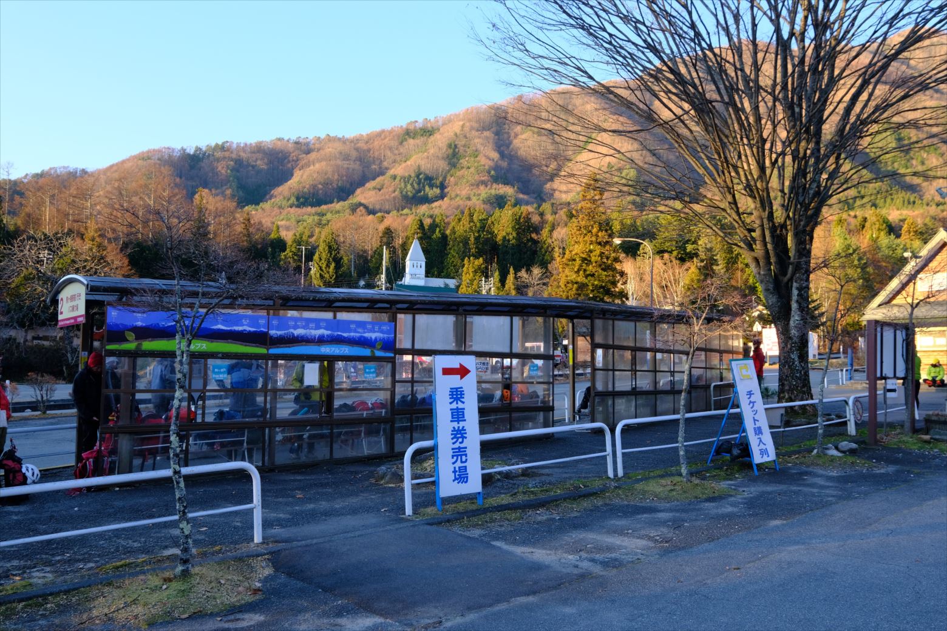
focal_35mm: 29
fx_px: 763
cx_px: 474
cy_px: 316
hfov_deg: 63.7
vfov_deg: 45.0
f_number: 8
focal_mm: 19.1
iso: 320
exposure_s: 1/45
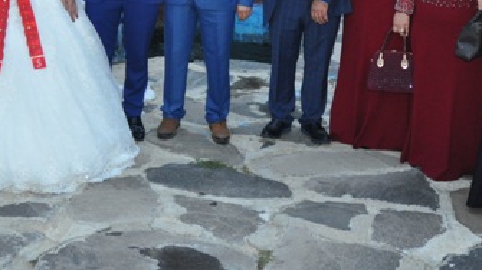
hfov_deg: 38.2
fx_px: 690
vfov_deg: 21.2
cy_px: -19
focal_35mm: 54
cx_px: 173
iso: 800
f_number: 3.5
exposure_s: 1/80
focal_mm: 18
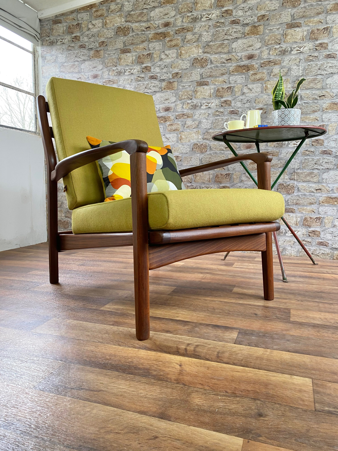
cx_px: 169
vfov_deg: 67.3
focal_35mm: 26
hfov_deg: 53.1
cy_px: 226
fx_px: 338
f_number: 1.8
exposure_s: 1/50
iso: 64
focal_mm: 4.25
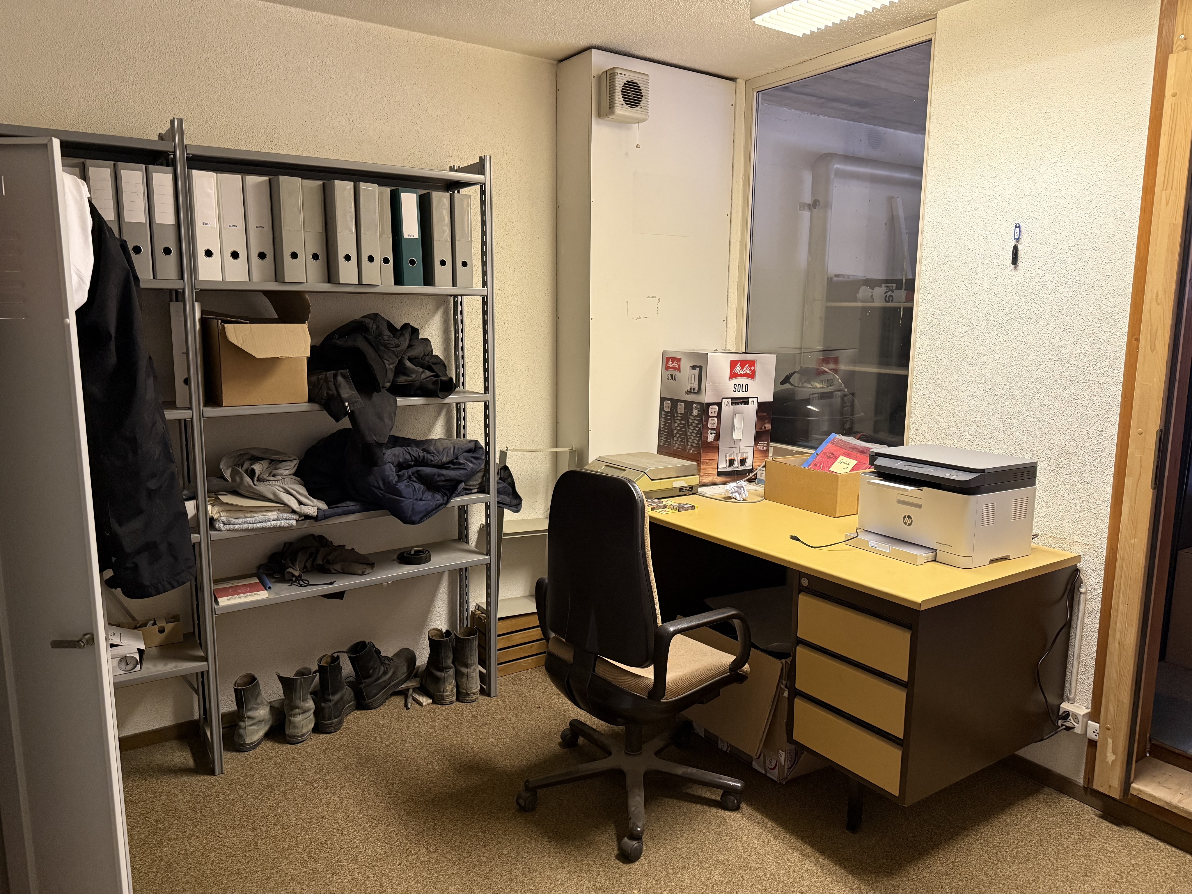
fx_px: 826
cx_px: 596
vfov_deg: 56.8
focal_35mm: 24
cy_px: 447
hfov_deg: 71.6
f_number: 1.78
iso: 500
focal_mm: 6.76
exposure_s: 1/50
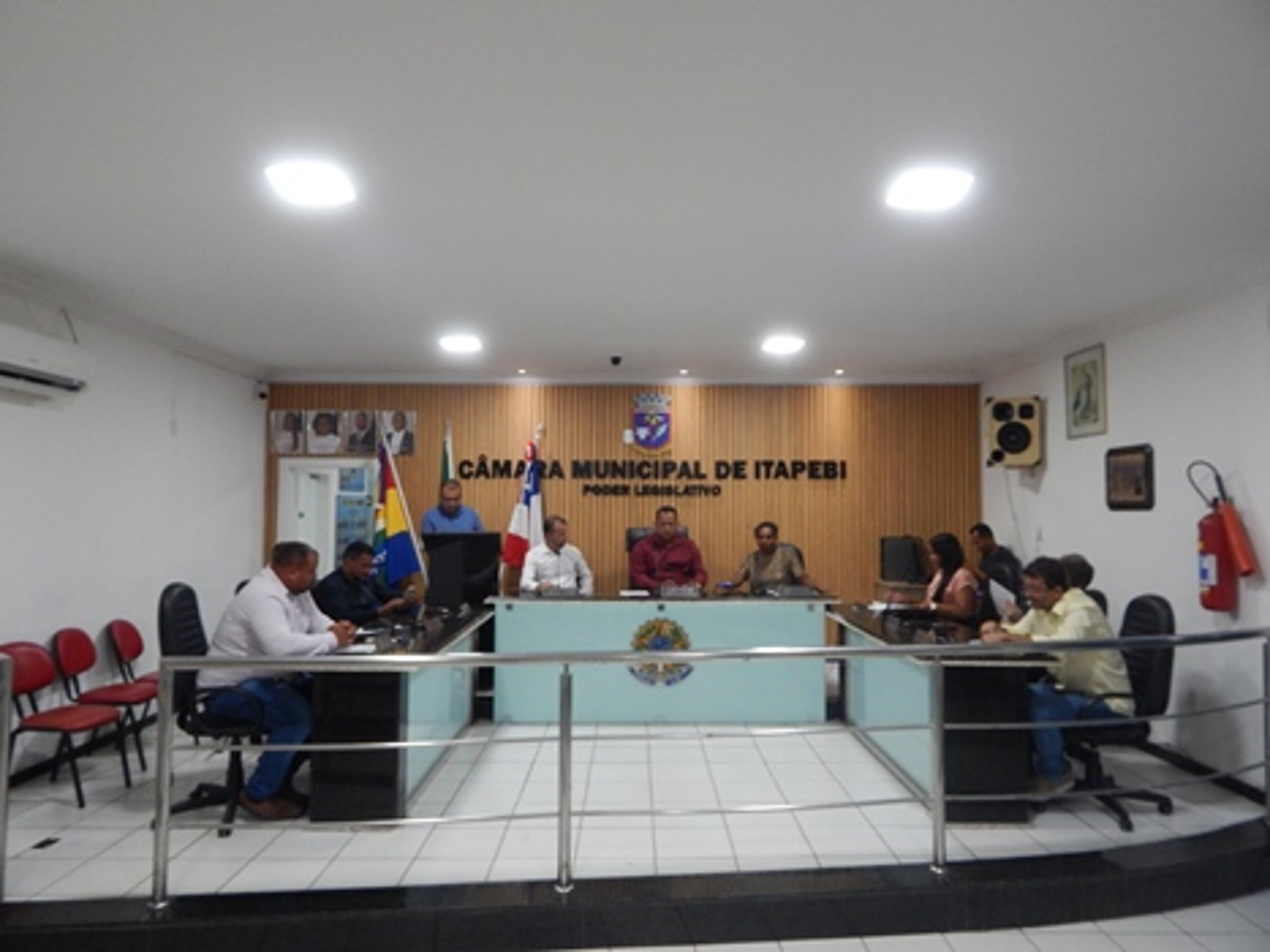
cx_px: 635
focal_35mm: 22
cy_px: 476
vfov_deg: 61.1
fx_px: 807
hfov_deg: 76.4
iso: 320
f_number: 3
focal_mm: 4
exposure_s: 1/30
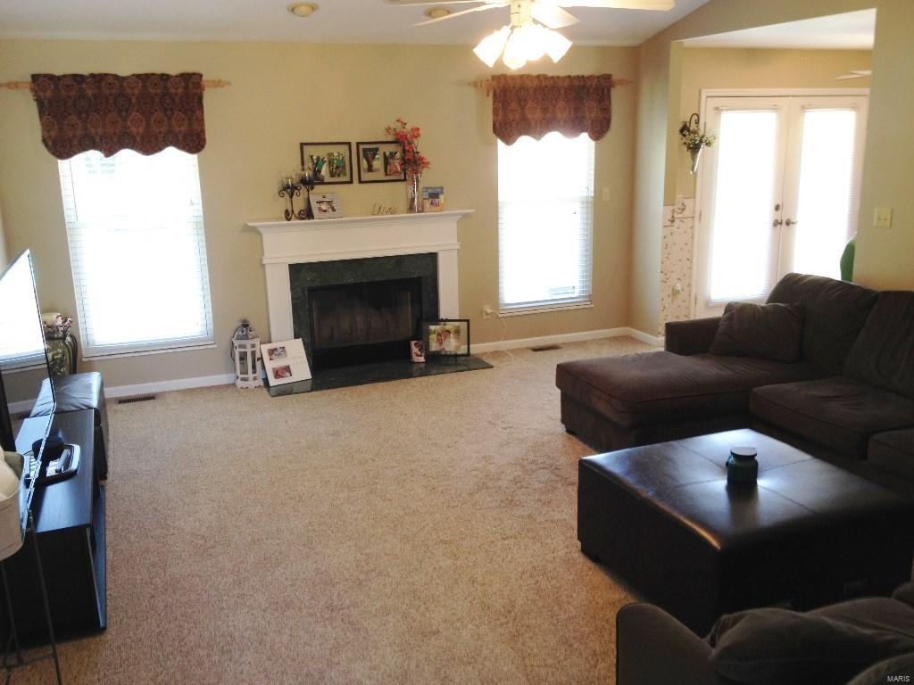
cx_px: 457
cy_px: 342
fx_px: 924
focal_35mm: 35
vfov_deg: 40.7
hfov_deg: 52.6
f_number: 2.4
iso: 64
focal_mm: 4.28
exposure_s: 1/20
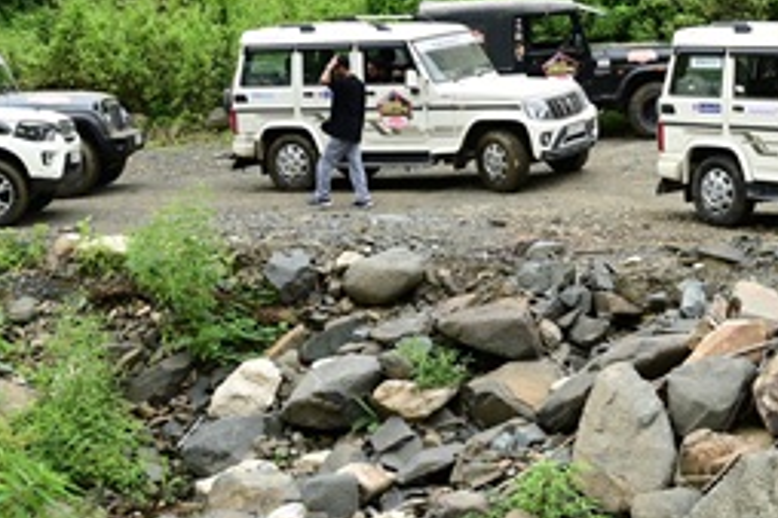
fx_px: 1900
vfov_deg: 15.4
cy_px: 113
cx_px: 659
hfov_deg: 22.7
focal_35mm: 88
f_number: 5.6
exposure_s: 1/500
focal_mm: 37
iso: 500
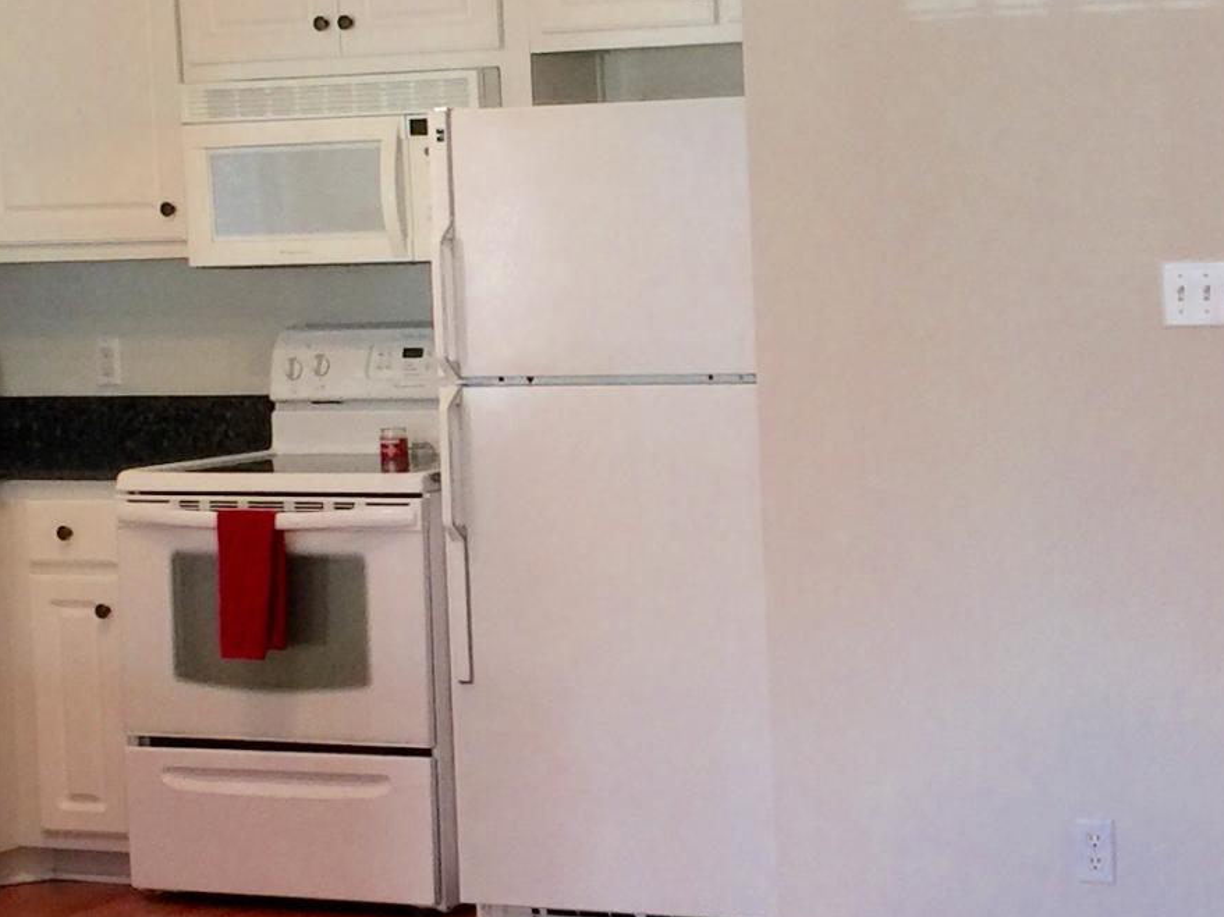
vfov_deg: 14.9
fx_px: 3500
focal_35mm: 99
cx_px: 926
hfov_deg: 19.7
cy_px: 448
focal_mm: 4.15
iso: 40
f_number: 2.2
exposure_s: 1/30
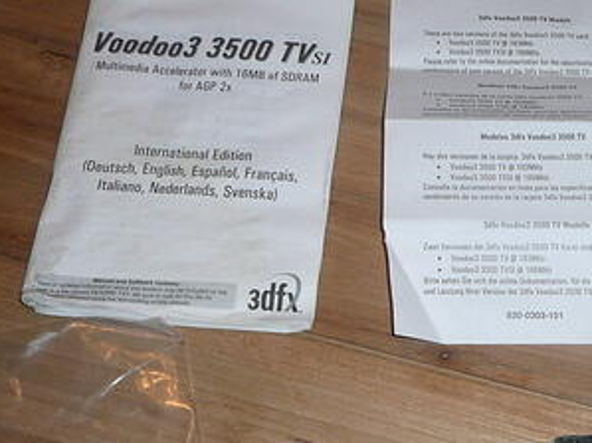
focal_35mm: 60
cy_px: 396
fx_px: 1026
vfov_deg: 23.8
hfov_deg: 31.7
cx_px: 434
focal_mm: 4.6
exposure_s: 1/30
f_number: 3.3
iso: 100
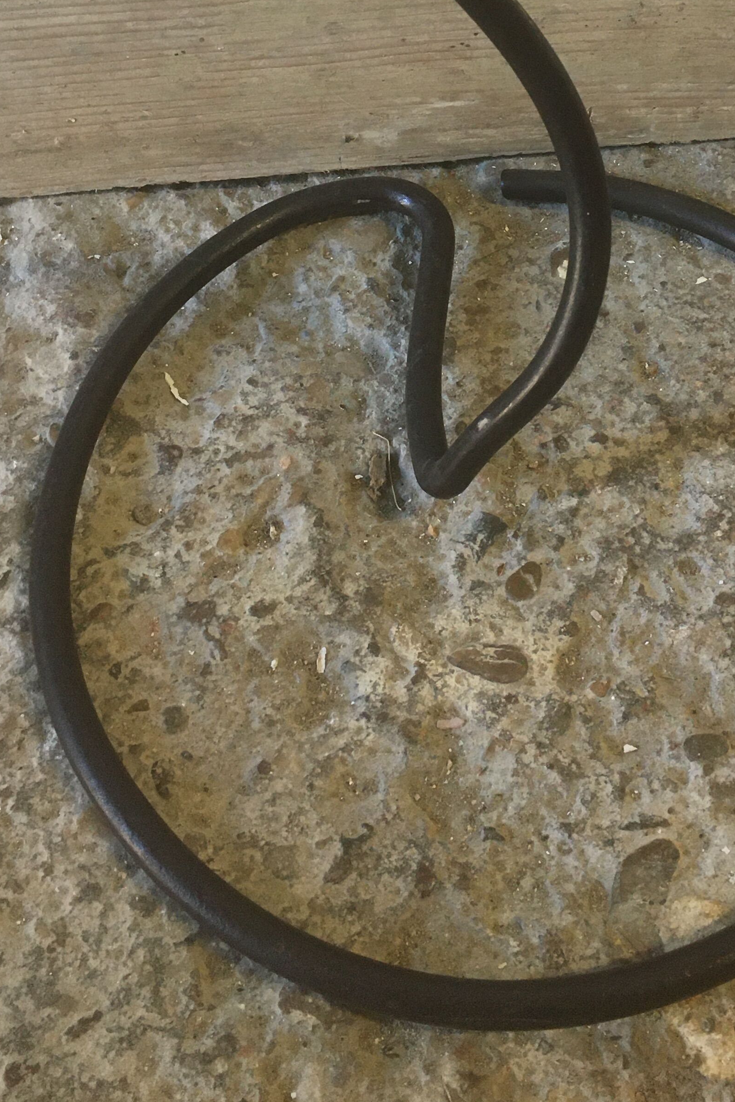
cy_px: 216
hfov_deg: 26.2
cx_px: 546
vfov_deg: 37.5
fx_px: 1562
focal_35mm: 51
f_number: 2.2
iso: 160
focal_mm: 4.15
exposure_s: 1/33
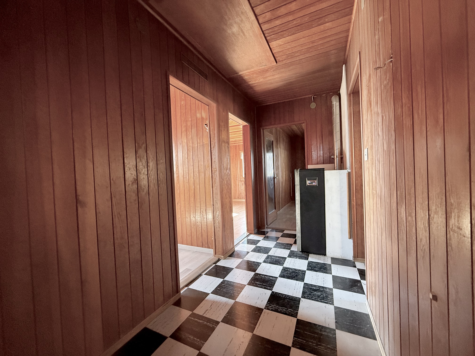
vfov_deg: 85.7
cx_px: 238
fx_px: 192
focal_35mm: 14
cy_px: 178
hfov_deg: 102.1
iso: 400
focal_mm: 2.22
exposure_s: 1/63
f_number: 2.2
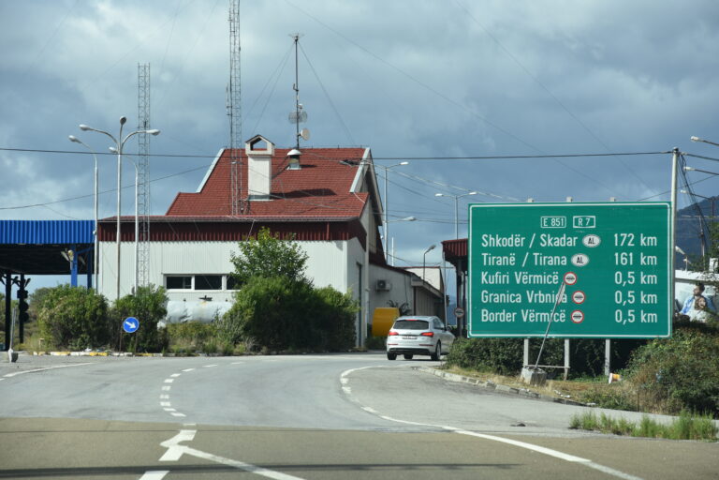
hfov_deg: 13.0
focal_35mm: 158
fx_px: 3145
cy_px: 240
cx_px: 360
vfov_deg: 8.7
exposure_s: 1/500
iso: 250
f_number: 8
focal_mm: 105
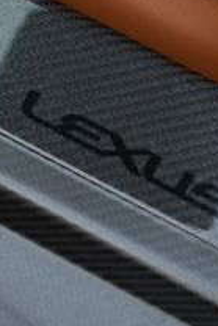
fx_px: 2013
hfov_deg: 6.2
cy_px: 138
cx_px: 113
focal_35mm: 222
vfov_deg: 9.3
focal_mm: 36
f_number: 4.8
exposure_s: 1/250
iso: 500
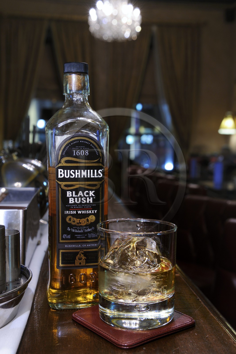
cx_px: 118
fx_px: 472
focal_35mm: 48
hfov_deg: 28.1
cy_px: 177
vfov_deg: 41.1
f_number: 7.1
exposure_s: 4
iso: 400
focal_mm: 48
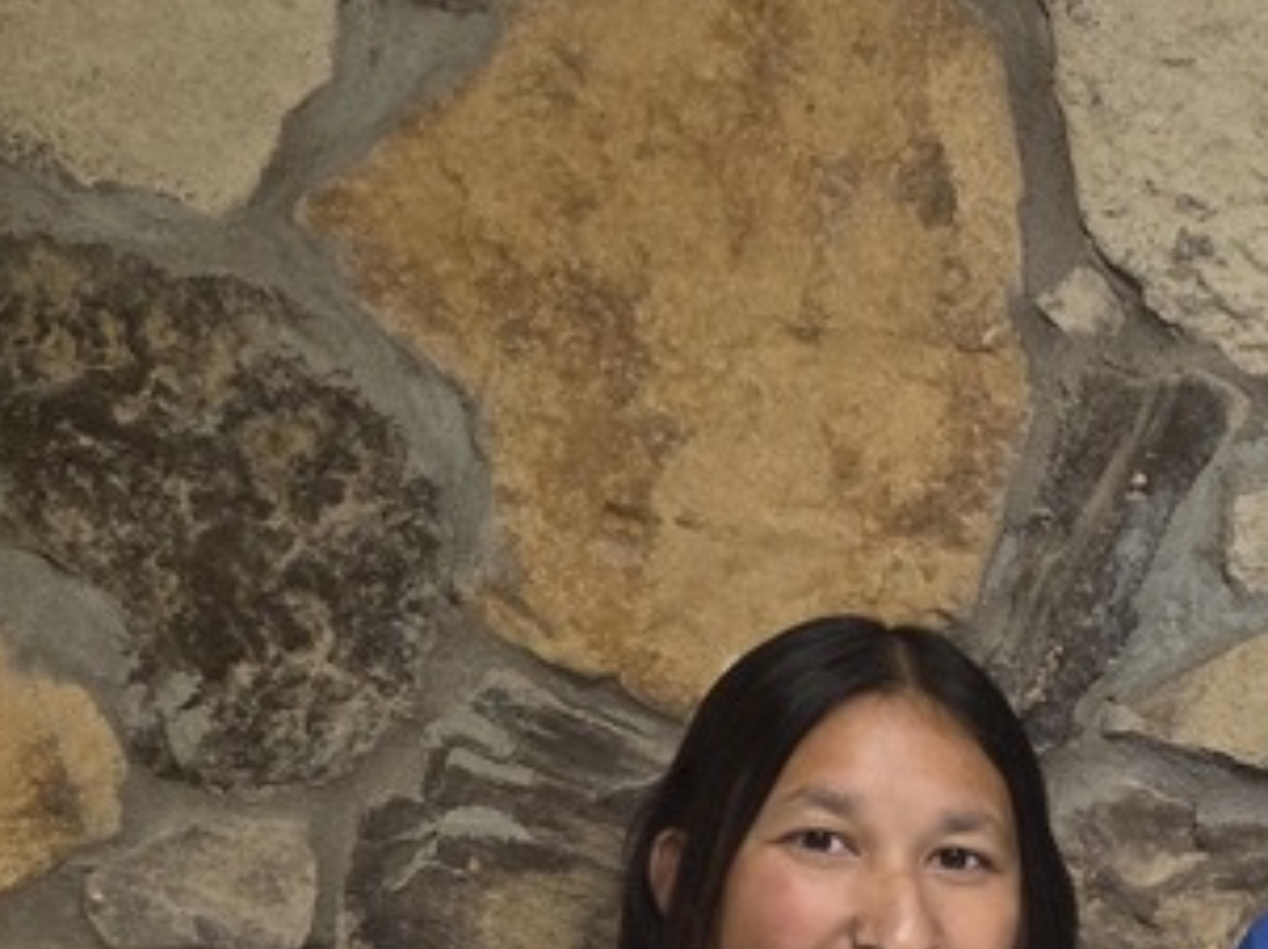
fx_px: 2855
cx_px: 1650
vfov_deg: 17.9
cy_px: 1142
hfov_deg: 22.4
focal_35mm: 78
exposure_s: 1/120
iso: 200
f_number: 1.8
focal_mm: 5.4
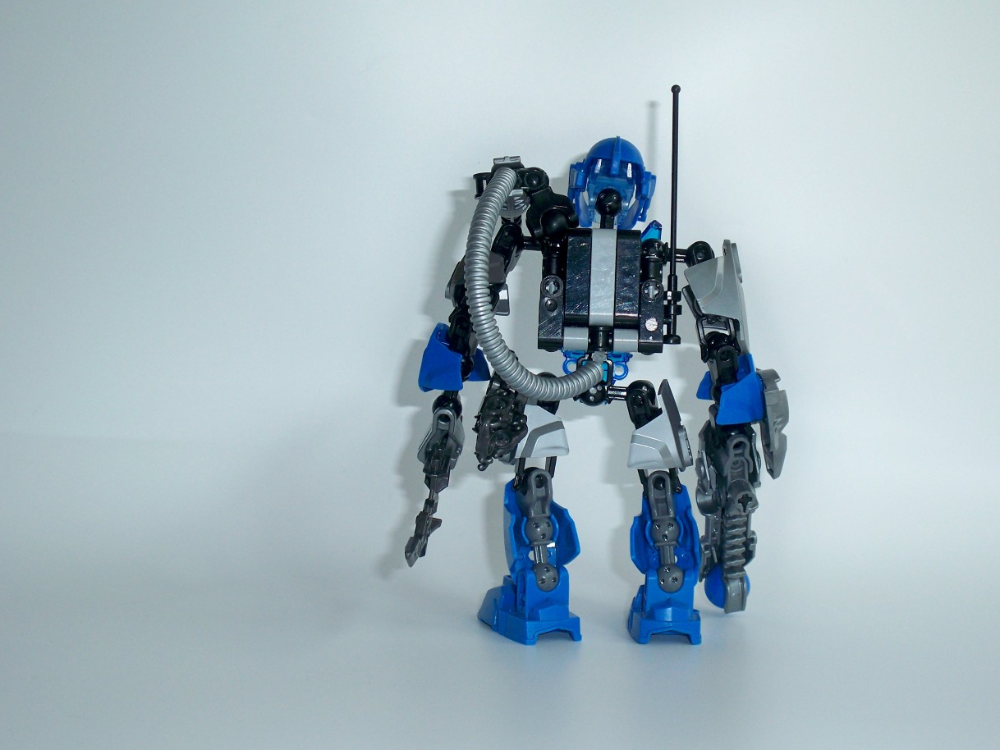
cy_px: 346
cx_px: 554
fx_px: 1502
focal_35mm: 52
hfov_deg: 36.8
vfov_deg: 28.0
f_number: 3.5
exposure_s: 1/400
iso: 80
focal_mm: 7.8
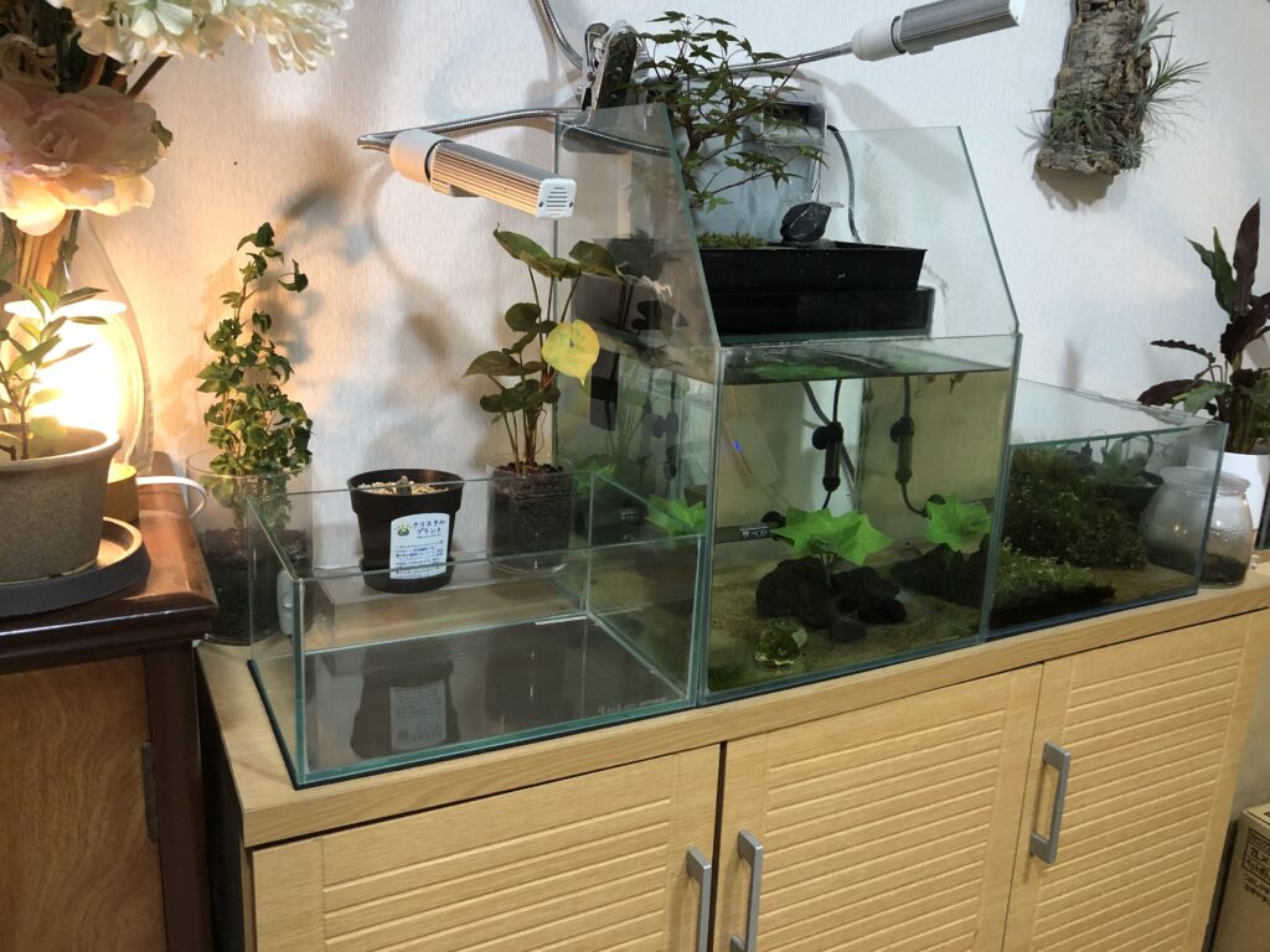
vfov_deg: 49.7
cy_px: 476
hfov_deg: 63.4
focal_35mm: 28
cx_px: 635
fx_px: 1027
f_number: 1.8
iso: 80
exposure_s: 1/15
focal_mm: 4
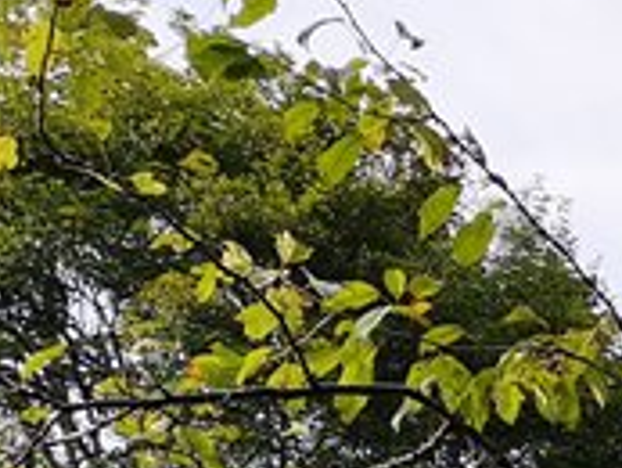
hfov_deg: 13.9
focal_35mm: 125
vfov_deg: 10.8
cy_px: 961
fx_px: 2248
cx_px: 1143
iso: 50
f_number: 1.8
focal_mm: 3.95
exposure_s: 1/1013
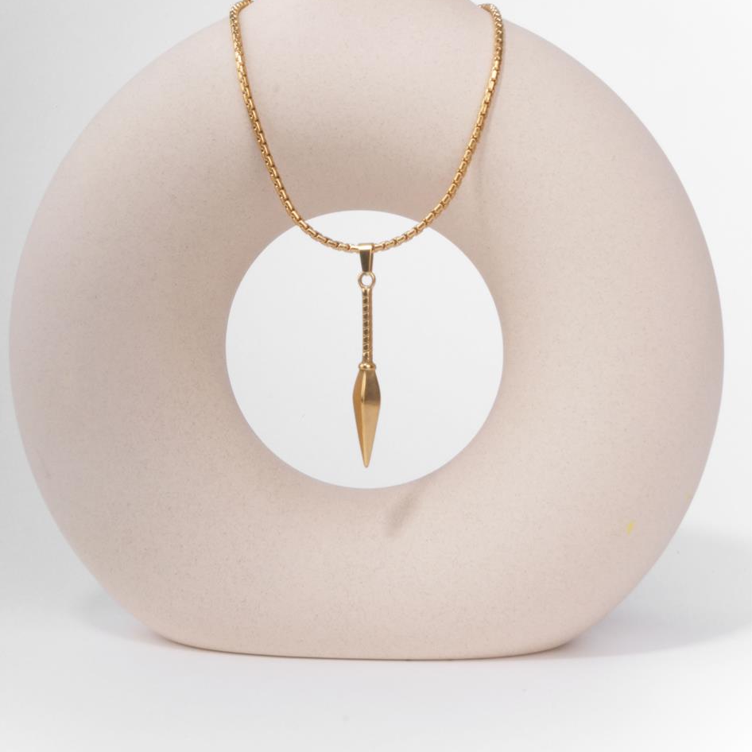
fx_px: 1622
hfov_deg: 26.1
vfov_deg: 26.0
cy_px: 282
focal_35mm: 66
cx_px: 375
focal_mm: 34.2
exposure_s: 1/200
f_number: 22
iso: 400
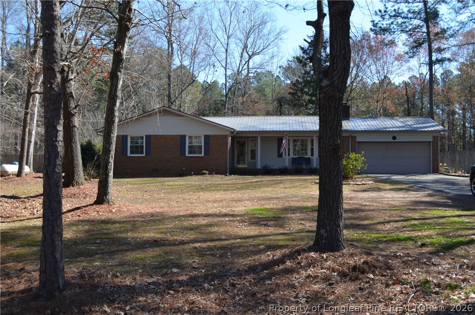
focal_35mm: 39
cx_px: 238
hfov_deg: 49.6
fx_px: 513
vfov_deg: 34.1
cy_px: 158
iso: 200
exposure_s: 1/200
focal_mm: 26
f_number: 7.1
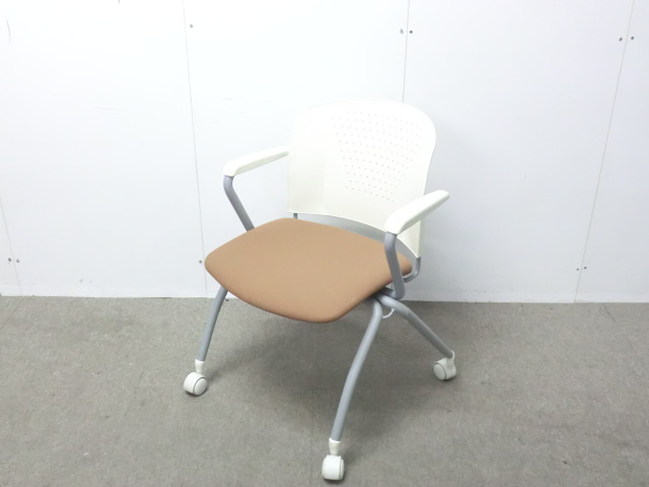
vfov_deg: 37.7
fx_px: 712
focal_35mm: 38
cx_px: 324
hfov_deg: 49.0
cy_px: 244
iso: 800
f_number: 3.9
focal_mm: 6.9
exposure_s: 1/30
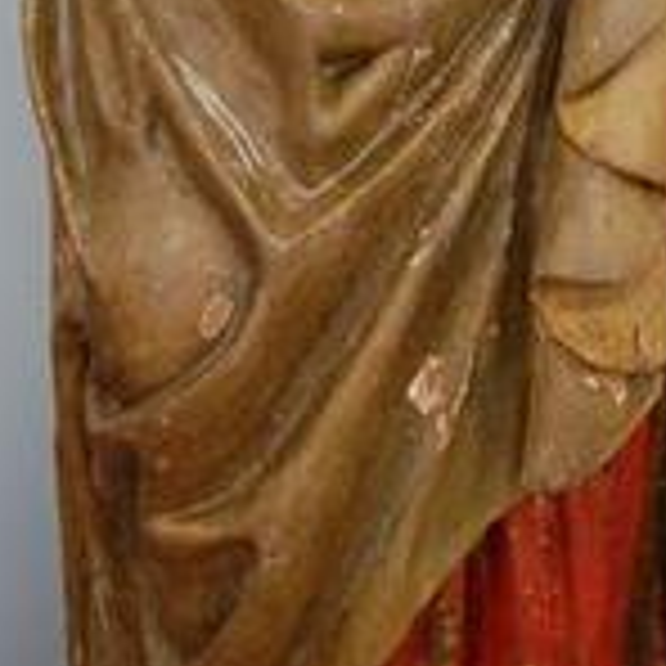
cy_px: -216
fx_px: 2699
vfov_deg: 13.5
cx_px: 412
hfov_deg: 14.1
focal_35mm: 124
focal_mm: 24
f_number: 4
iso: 400
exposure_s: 1/40
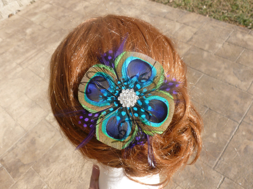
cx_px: 126
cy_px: 94
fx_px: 205
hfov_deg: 63.4
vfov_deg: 49.7
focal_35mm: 28
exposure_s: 1/500
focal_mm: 5
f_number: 3.3
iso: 100
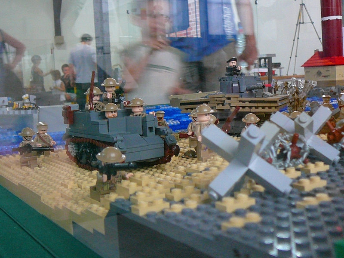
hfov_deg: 39.7
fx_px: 477
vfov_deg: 30.3
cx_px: 172
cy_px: 129
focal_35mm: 48
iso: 200
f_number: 3
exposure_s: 1/8
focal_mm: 5.6
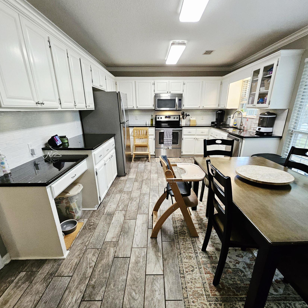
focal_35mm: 16
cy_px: 173
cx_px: 158
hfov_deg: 87.4
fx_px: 161
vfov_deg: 87.0
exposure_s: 1/60.2
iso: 250
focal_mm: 1.74
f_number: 2.2
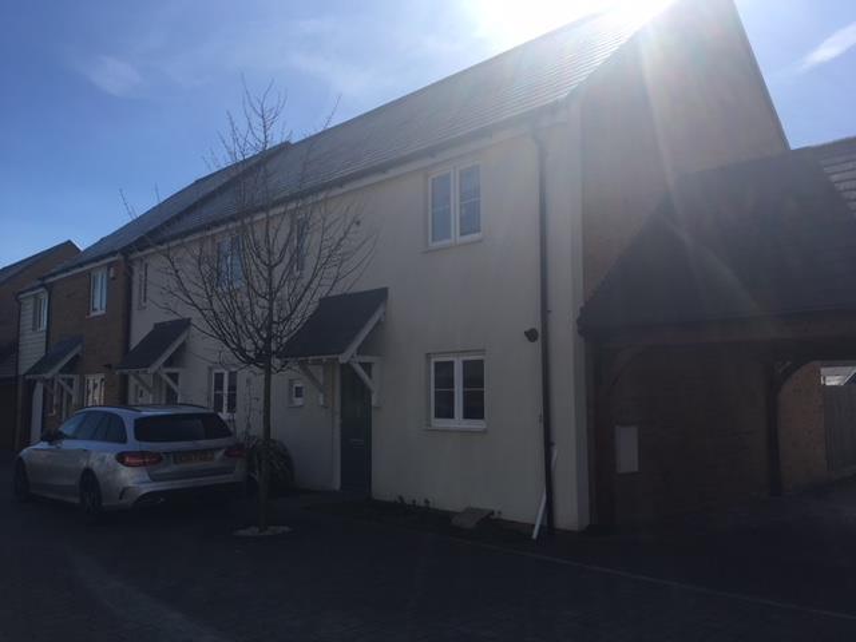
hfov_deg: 61.7
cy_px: 321
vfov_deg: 48.2
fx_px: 717
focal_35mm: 29
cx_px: 428
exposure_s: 1/2481
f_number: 2.2
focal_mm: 4.15
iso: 25
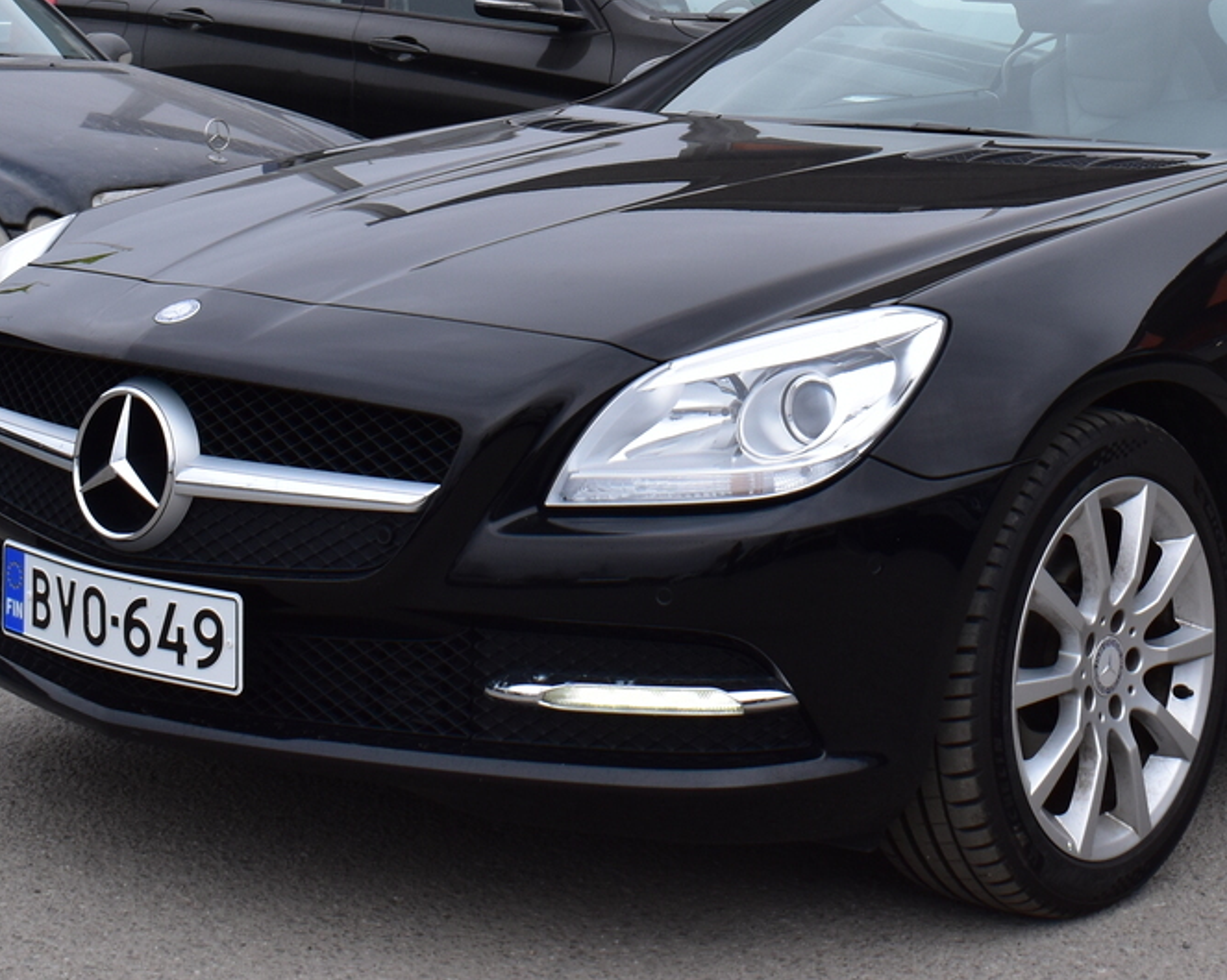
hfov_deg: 23.9
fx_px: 2873
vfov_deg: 18.8
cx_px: 875
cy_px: -2
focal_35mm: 79
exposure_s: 1/180
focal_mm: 23
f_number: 9.5
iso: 400
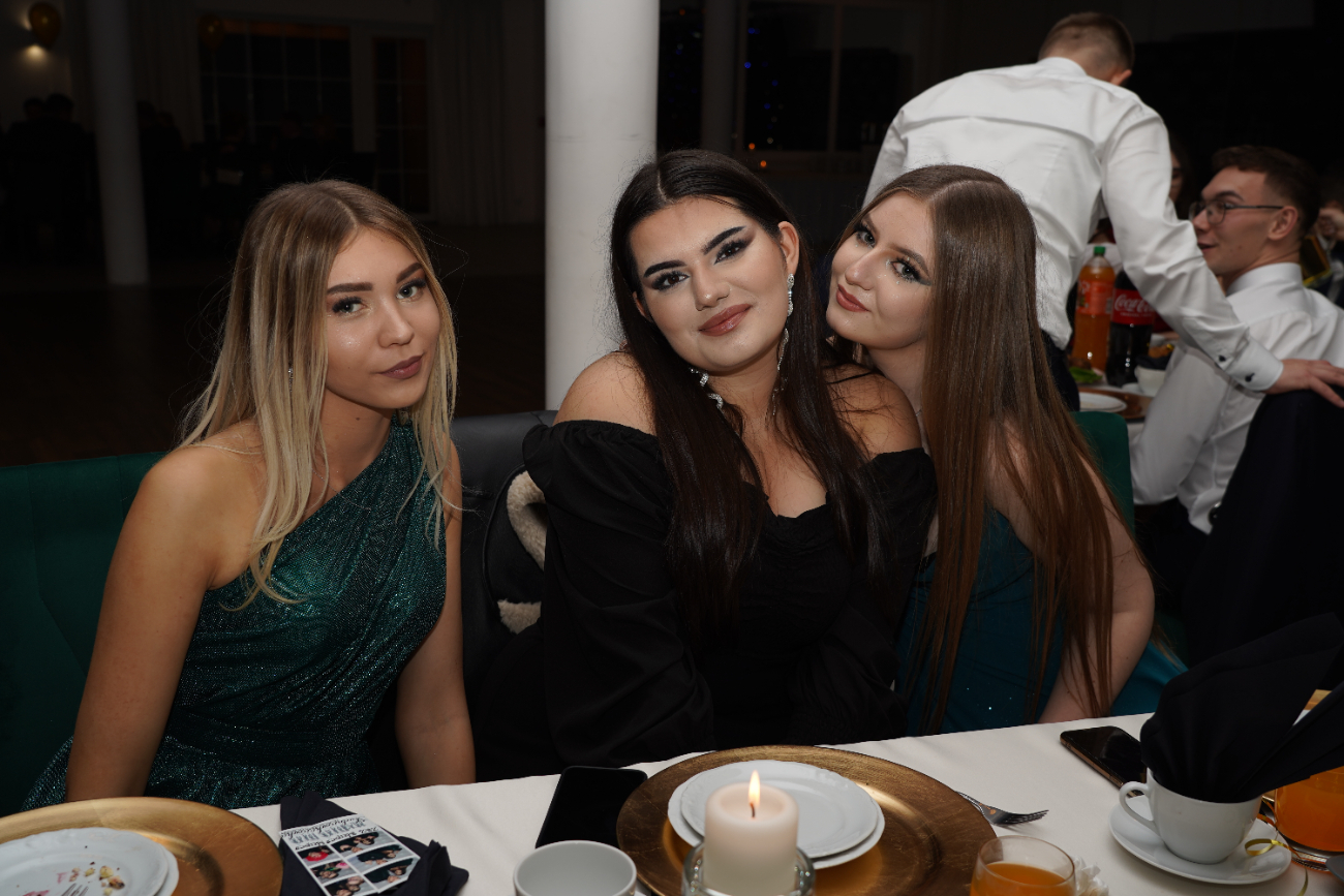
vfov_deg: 38.9
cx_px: 672
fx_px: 1269
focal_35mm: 34
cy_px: 448
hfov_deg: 55.8
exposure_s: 1/100
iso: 100
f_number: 5.6
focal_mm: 34
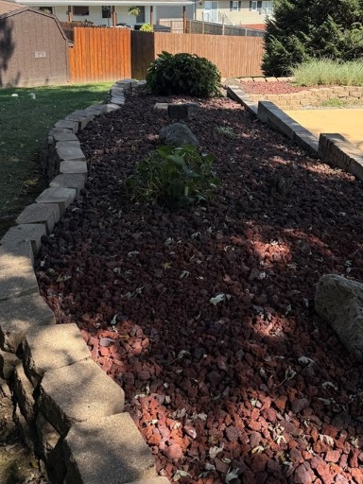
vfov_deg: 50.0
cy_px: 143
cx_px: 240
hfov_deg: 39.2
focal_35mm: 36
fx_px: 503
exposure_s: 1/2232
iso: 80
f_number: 1.78
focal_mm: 6.76
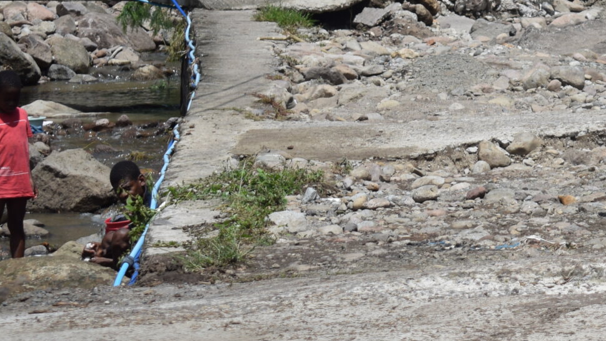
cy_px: -98
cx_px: 790
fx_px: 3670
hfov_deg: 9.3
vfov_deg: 5.3
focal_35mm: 228
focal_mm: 55
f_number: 5.6
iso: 100
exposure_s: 1/500
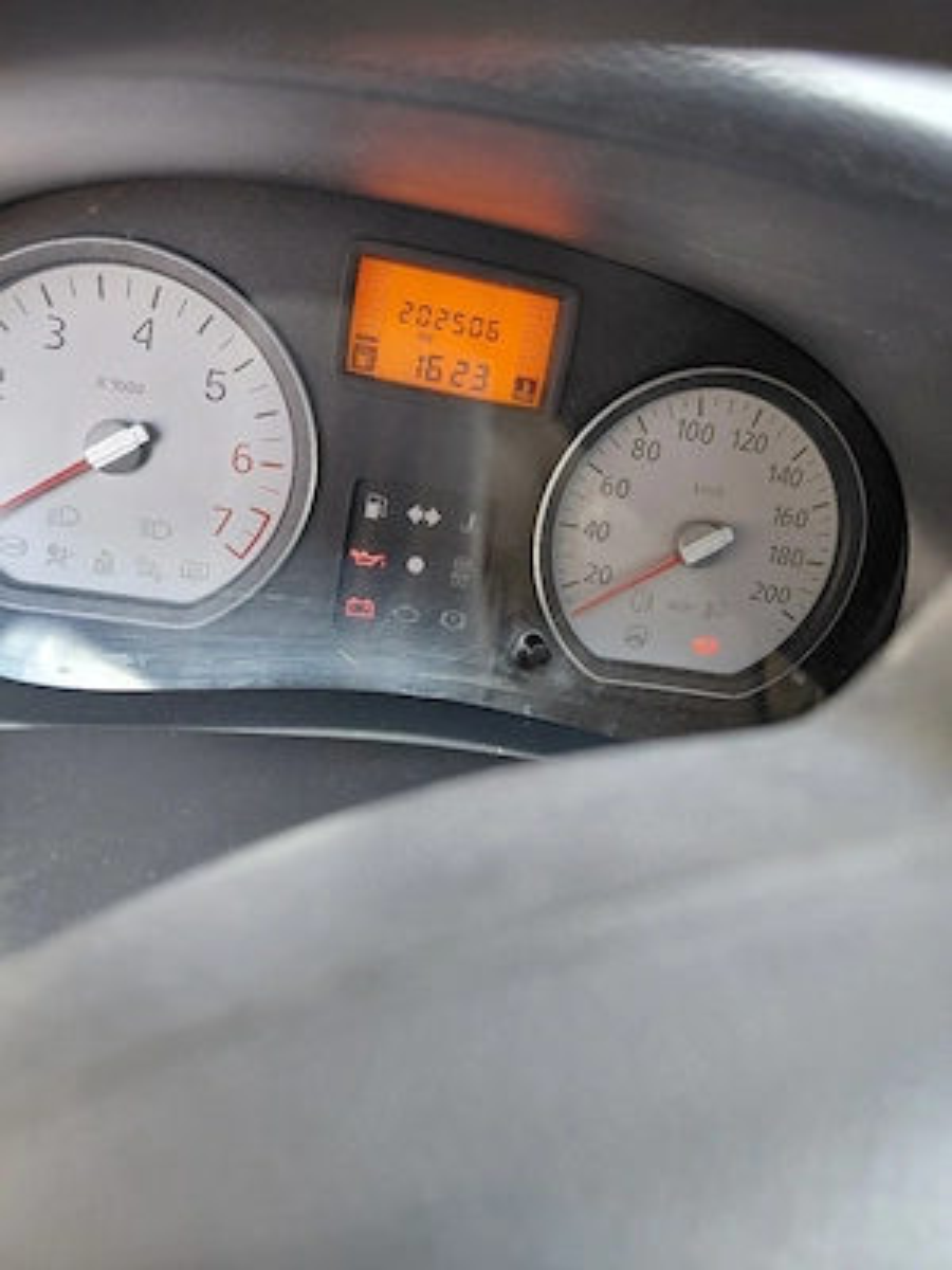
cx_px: 476
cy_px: 635
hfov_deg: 54.9
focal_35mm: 25
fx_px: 917
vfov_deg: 69.4
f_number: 1.8
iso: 125
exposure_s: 1/120
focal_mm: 4.69
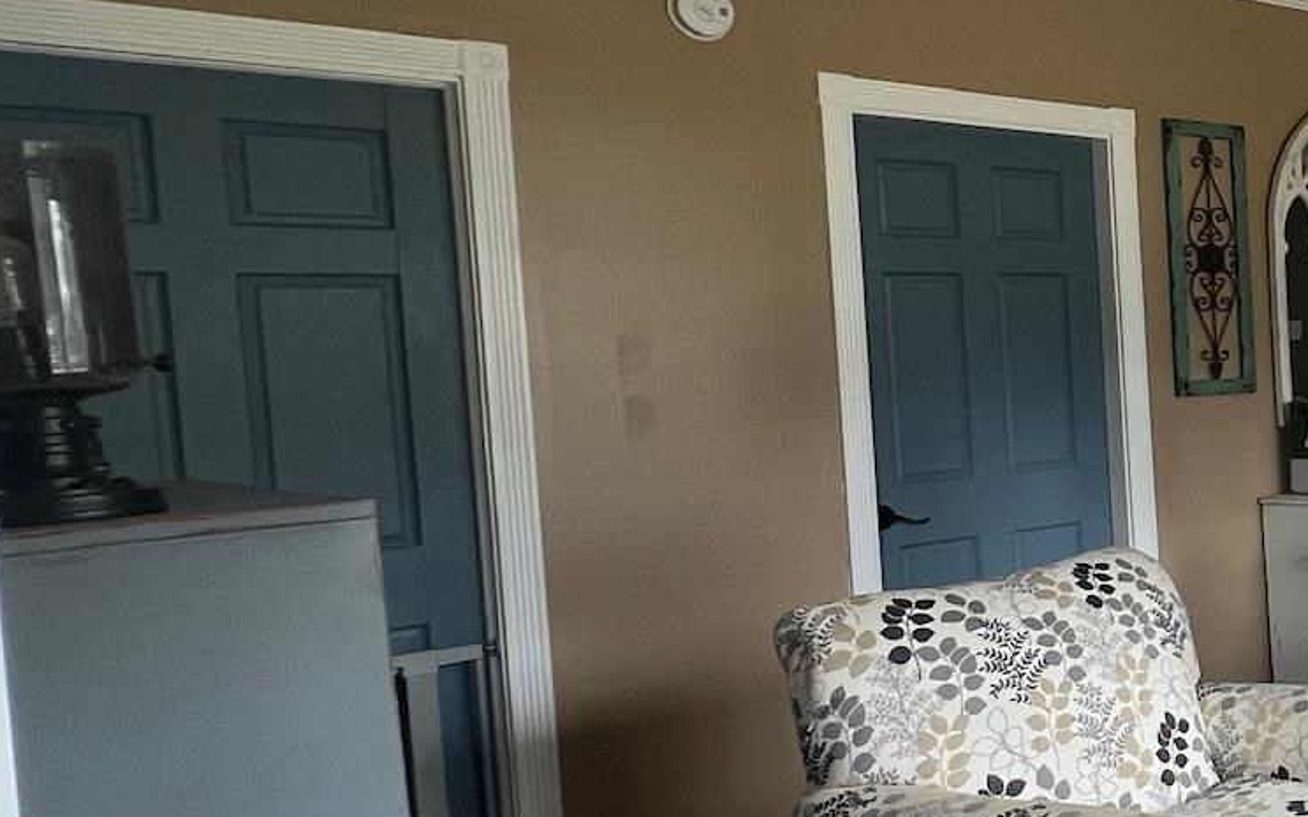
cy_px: 419
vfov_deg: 33.6
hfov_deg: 33.9
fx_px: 1354
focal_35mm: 38
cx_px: 1764
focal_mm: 1.57
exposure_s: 1/99
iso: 125
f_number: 1.8
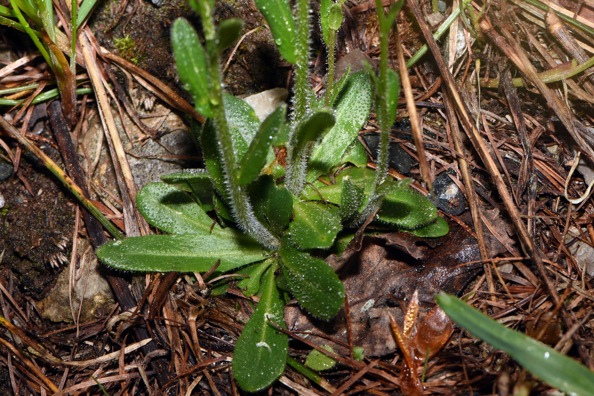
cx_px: 297
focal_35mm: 158
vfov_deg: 8.7
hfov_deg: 13.0
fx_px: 2599
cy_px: 198
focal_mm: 105
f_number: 16
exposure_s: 1/250
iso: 100
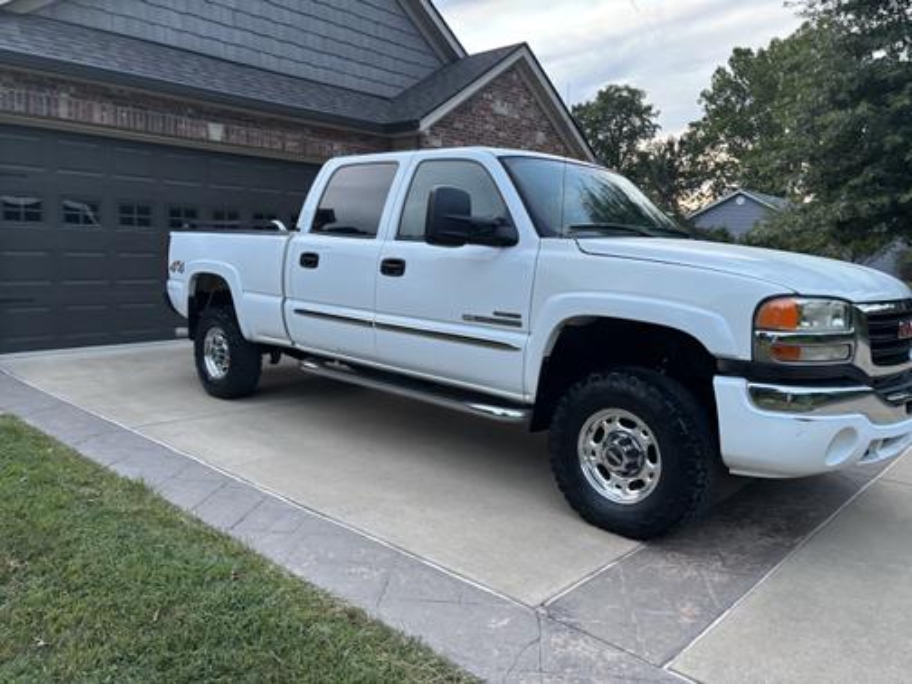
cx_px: 456
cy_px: 342
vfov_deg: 53.1
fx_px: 685
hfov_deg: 67.3
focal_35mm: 26
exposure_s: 1/71
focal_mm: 5.96
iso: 125
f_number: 1.6
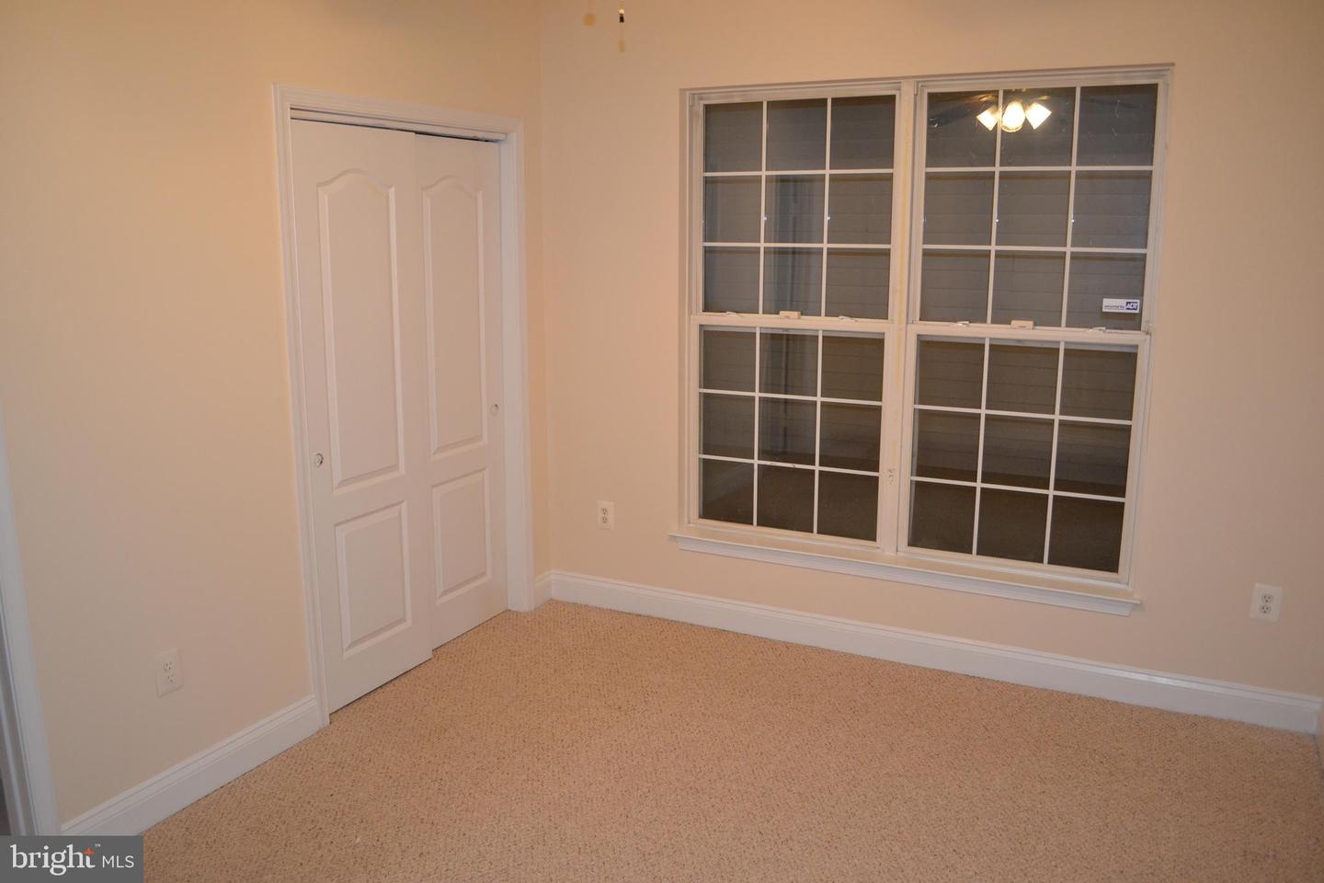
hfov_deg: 67.4
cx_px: 662
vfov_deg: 47.9
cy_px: 442
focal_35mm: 27
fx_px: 993
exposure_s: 1/60
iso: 640
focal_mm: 18
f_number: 3.5
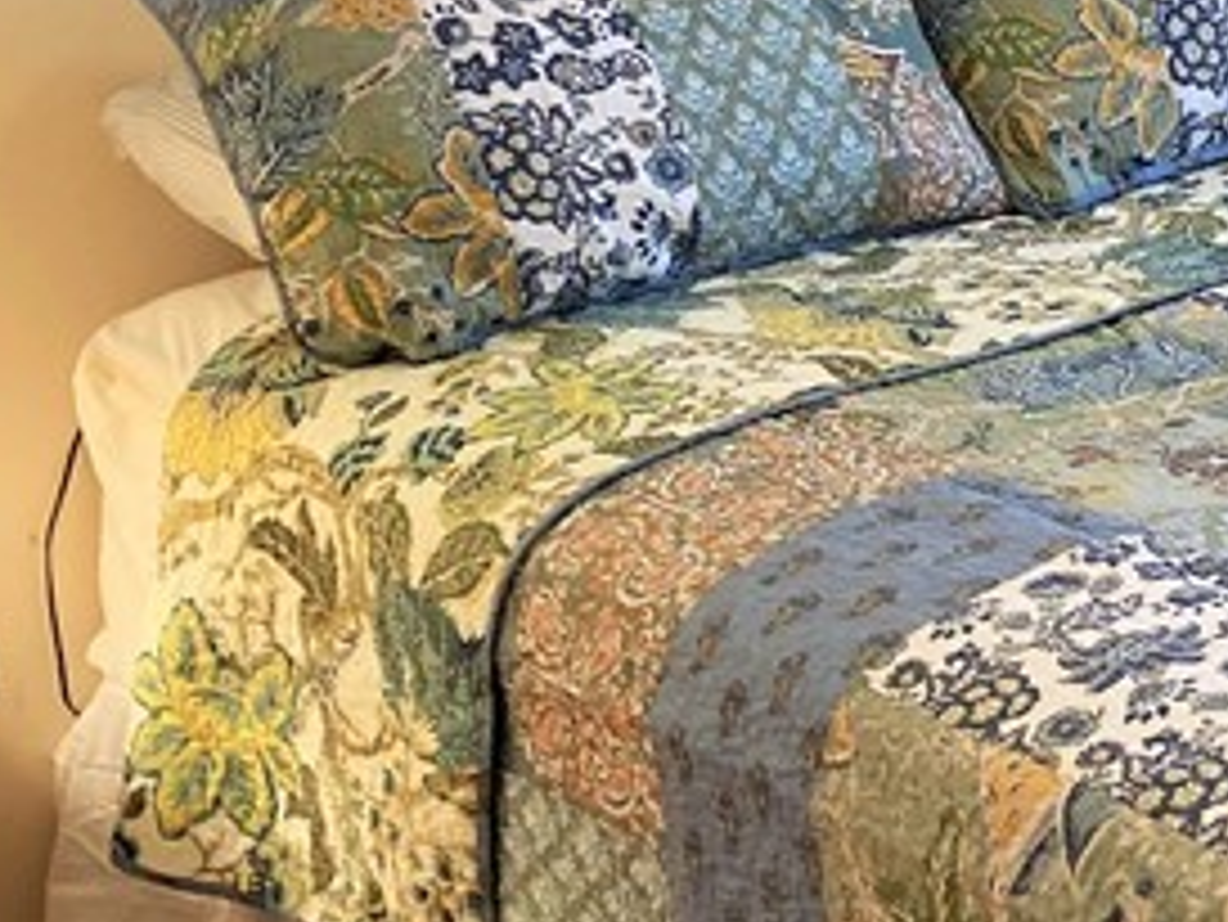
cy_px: 247
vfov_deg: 14.1
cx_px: 1525
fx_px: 3727
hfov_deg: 17.7
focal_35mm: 105
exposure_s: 1/60
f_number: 1.8
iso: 80
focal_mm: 3.99
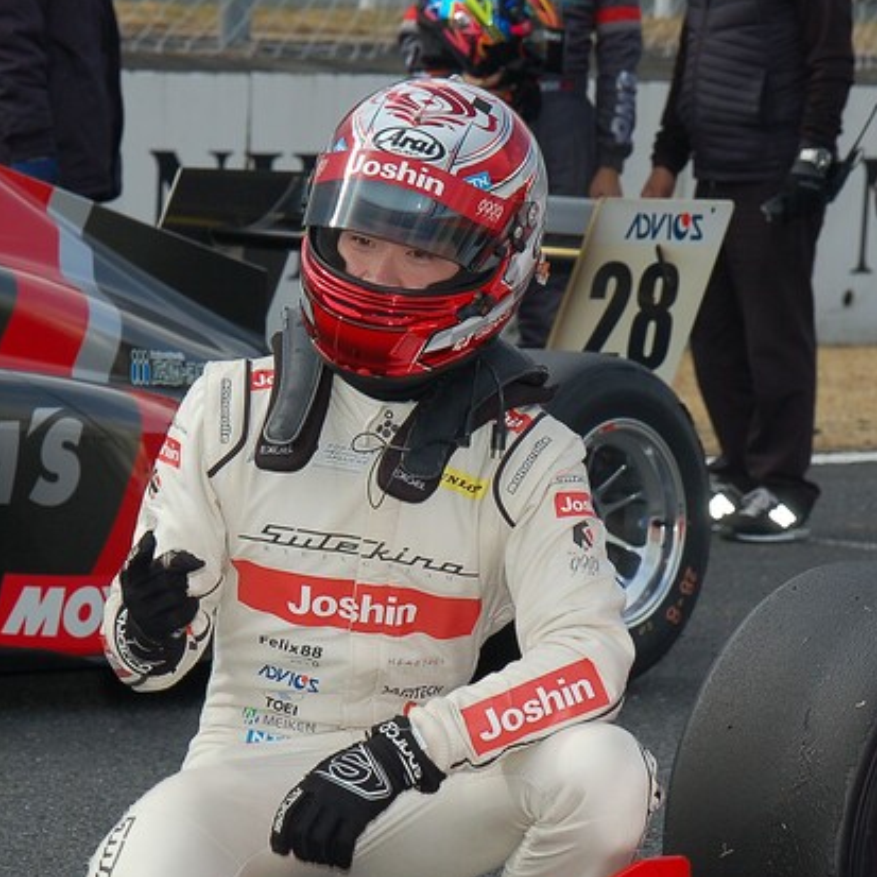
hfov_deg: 7.9
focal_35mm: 222
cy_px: 499
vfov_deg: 7.9
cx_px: 488
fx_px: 6363
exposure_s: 1/250
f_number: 8
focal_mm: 100
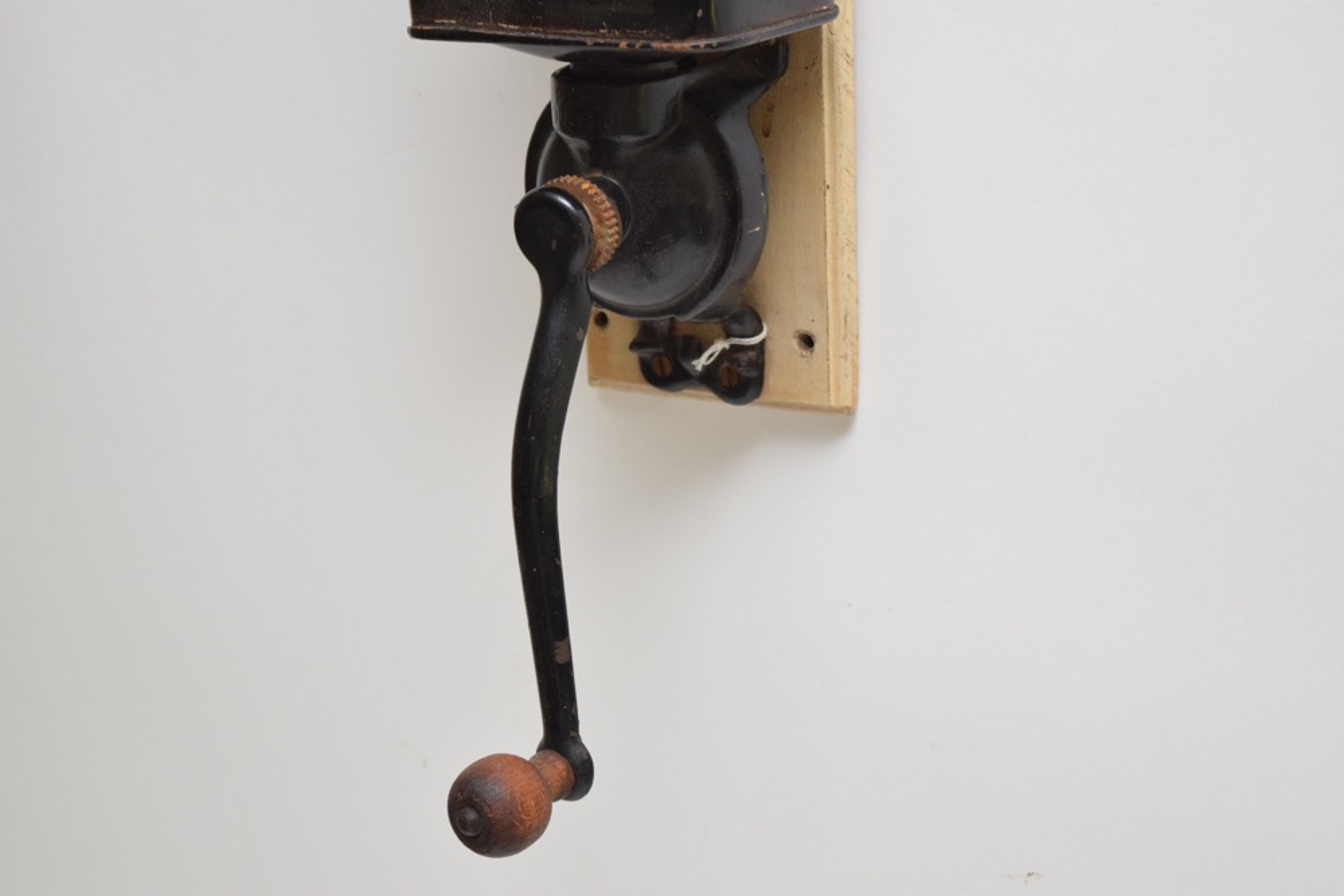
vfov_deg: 16.6
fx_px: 3080
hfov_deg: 24.6
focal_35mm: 82
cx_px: 672
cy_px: 448
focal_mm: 55
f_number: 5.6
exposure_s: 1/100
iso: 800
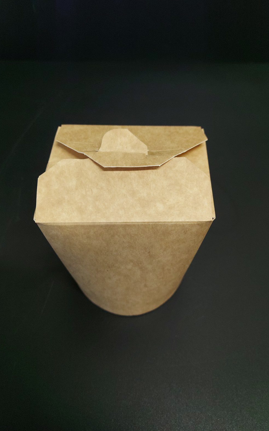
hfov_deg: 47.6
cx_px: 133
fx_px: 305
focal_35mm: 26
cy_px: 212
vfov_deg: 70.4
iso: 250
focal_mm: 5.23
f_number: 1.8
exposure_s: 1/50
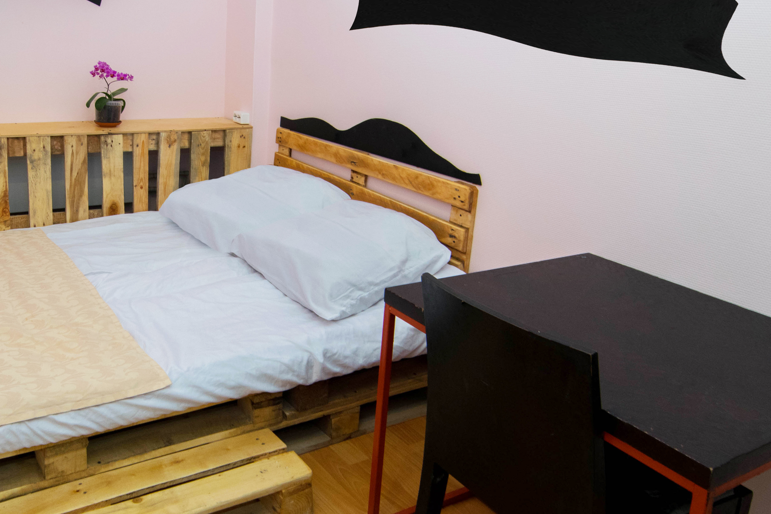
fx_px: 618
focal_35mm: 29
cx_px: 298
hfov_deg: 63.1
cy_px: 367
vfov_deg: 44.1
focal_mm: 11
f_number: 6.3
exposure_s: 1/15
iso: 400
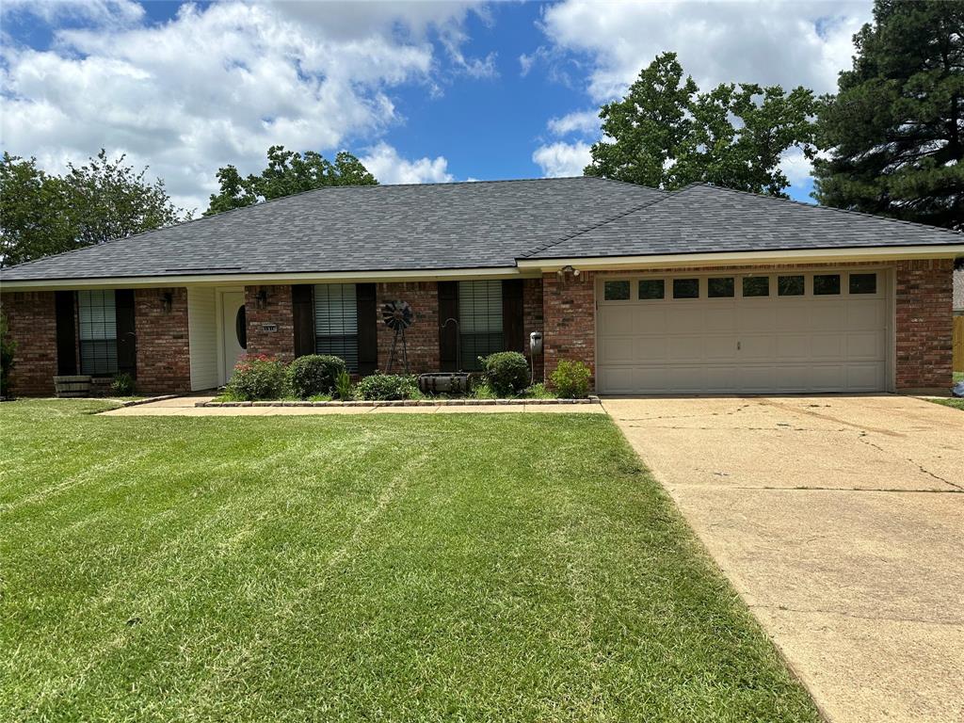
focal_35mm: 24
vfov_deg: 56.8
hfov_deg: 71.6
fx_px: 668
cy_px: 362
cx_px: 482
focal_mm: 6.86
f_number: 1.78
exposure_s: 1/6211
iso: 80
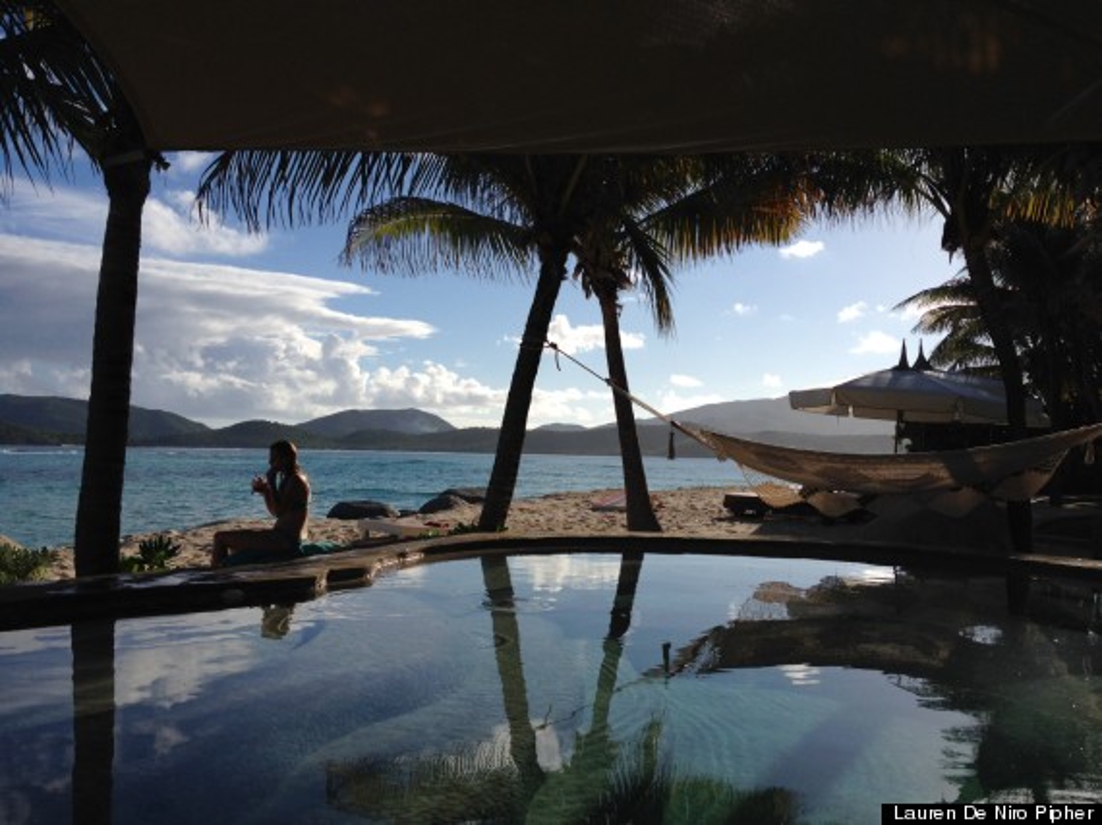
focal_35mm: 33
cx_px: 551
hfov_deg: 55.4
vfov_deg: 42.9
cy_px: 412
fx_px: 1050
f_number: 2.4
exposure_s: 1/4525
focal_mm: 4.12
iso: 50
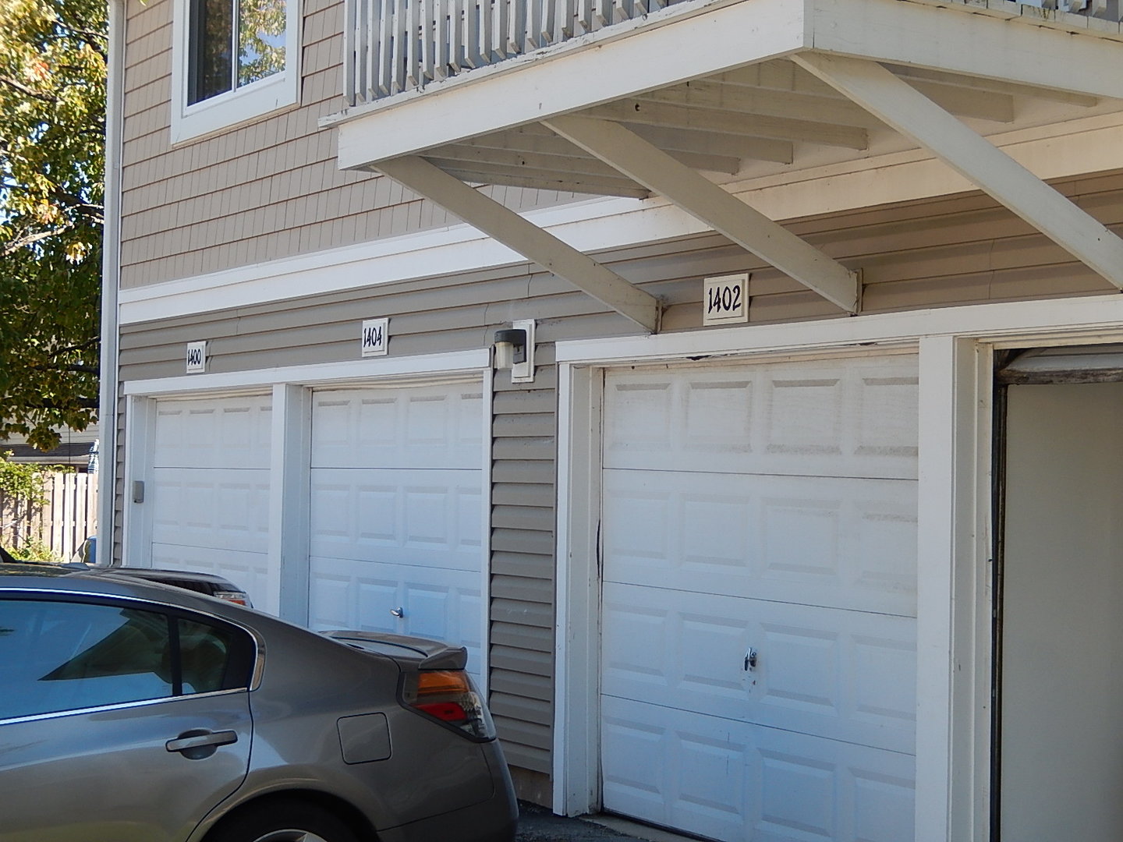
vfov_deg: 21.9
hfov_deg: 29.0
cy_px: 421
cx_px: 562
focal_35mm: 67
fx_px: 2174
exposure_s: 1/200
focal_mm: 12
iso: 125
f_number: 4.8
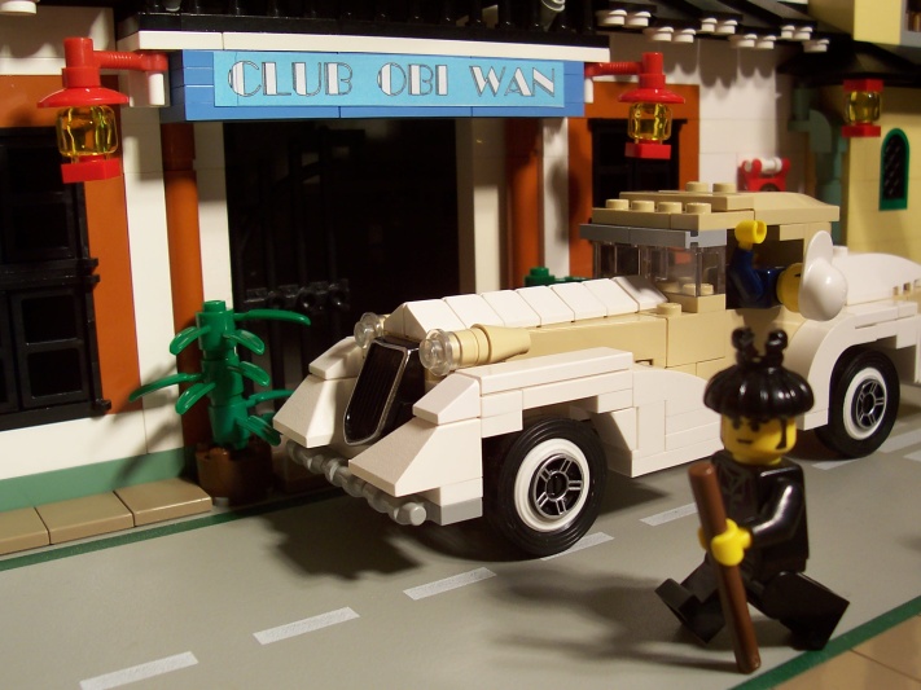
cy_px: 345
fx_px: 984
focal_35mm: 37
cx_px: 460
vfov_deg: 38.7
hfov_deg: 50.1
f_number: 2.8
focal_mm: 5.6
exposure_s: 1/45
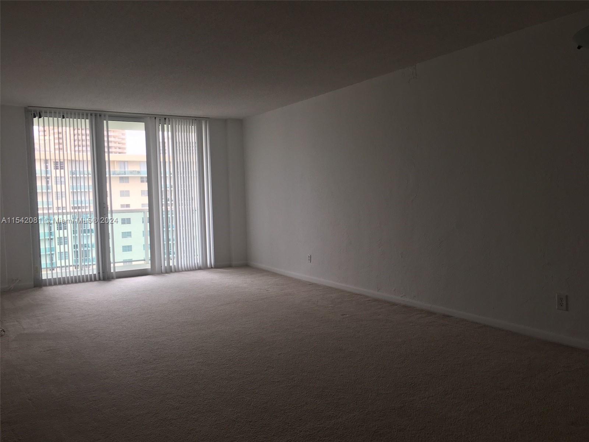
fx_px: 493
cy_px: 221
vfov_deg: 48.2
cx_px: 294
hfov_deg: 61.7
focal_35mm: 29
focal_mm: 4.15
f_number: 2.2
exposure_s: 1/120
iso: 25
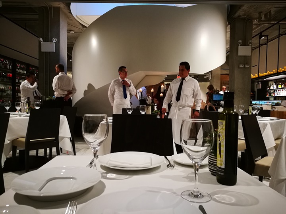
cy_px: 107
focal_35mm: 27
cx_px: 143
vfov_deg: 51.4
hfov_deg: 65.3
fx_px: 223
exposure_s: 1/24
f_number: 2.2
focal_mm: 4.5
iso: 320
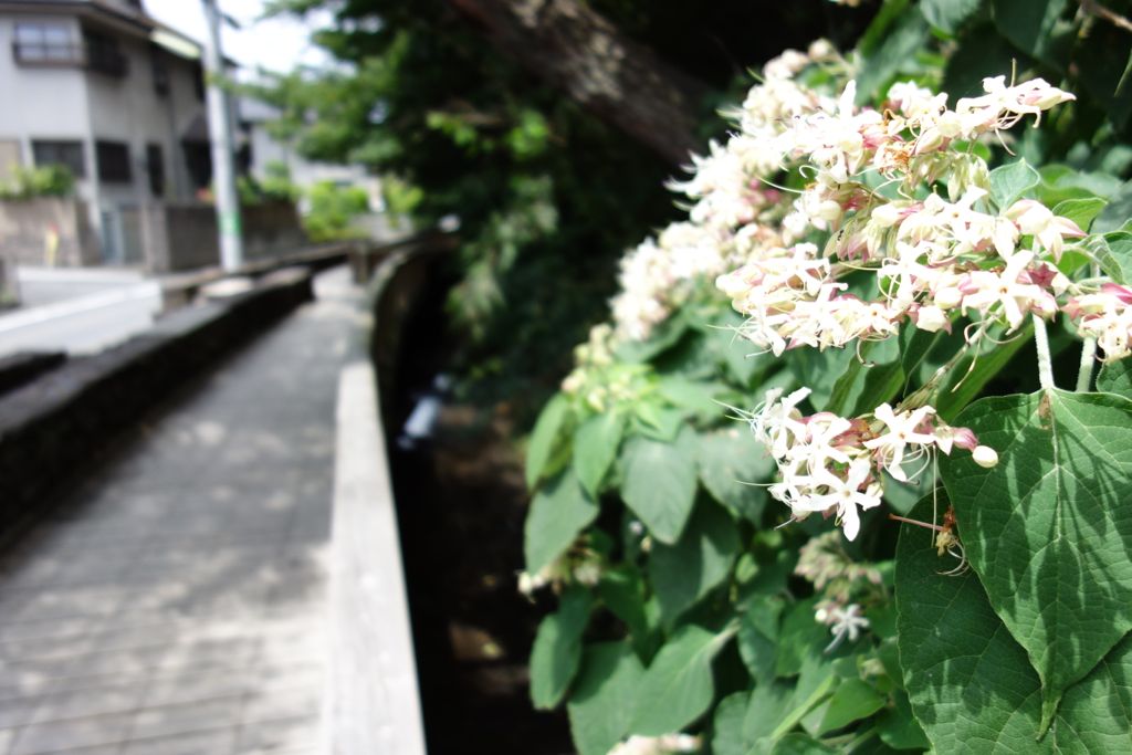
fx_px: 881
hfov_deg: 65.5
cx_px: 566
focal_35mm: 28
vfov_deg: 46.4
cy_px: 378
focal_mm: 10.4
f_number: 1.8
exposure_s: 1/2000
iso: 125
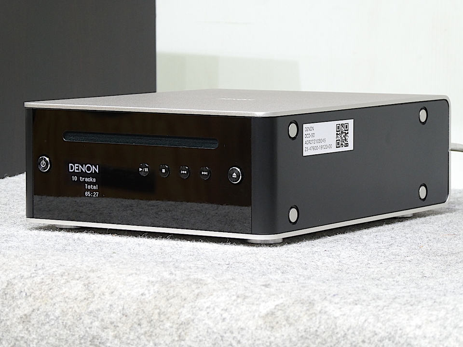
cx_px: 232
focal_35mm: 143
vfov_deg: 10.4
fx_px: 1913
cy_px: 174
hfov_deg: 13.8
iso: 200
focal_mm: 25.6
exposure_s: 1/4
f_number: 5.4
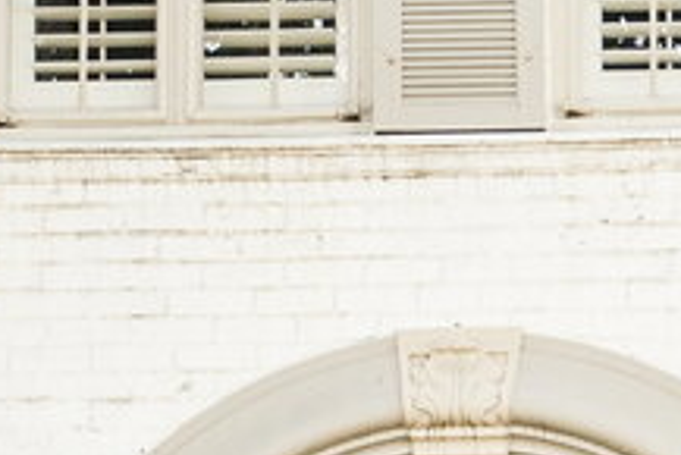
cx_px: 1086
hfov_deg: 7.0
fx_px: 5433
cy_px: 342
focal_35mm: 287
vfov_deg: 4.8
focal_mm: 52
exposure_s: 1/250
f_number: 3.2
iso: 400
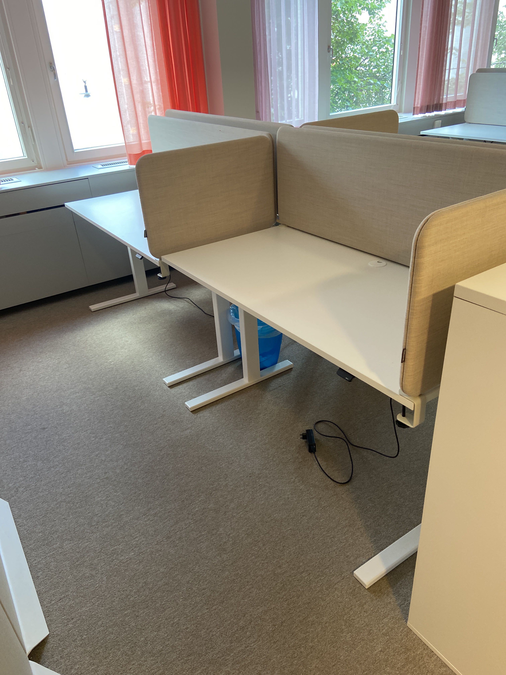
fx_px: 507
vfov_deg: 67.3
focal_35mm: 26
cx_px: 253
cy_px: 338
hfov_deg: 53.1
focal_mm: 4.25
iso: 125
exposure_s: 1/75
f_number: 1.8
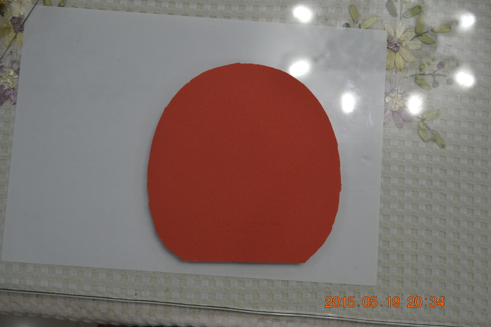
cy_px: 164
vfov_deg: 36.9
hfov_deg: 53.1
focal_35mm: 36
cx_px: 246
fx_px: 491
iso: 360
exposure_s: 1/30
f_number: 4
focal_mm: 24
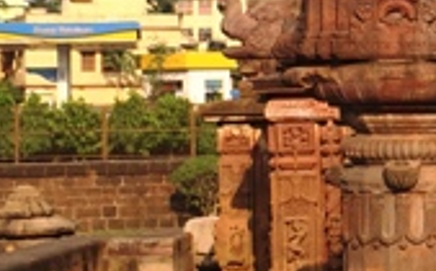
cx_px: 583
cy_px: 10
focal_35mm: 155
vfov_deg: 8.4
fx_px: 1839
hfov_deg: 13.0
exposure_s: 1/1163
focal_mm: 4.15
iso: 32
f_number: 2.2
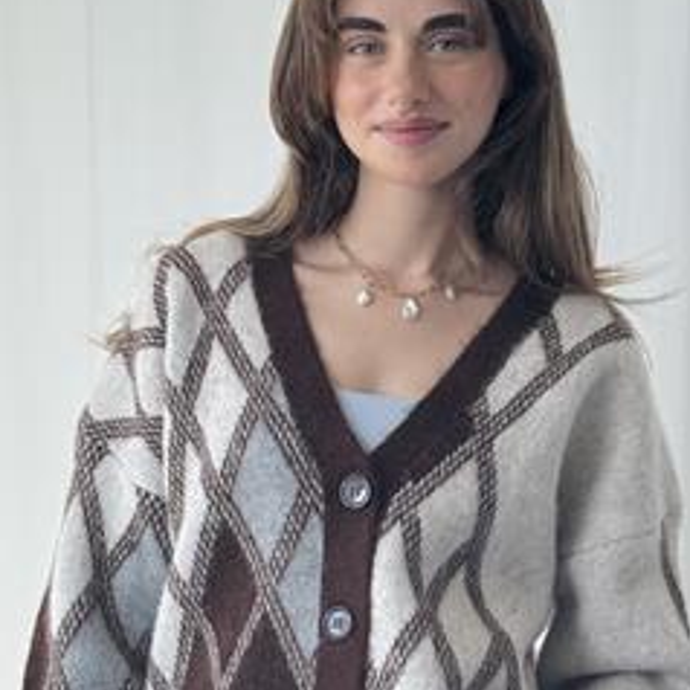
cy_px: 454
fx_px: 2142
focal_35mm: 95
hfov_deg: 18.3
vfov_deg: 18.3
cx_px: 409
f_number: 1.78
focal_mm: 6.76
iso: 64
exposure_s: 1/321
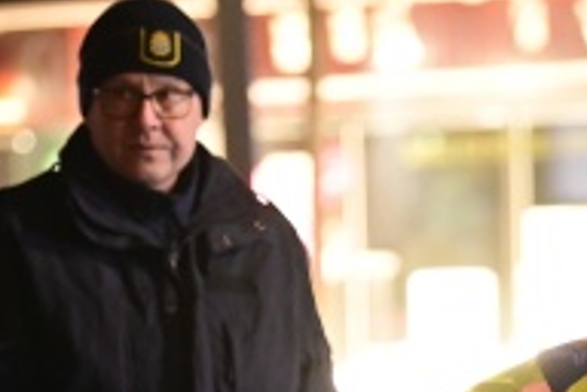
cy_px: 782
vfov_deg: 2.1
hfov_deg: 3.1
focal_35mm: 666
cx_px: 706
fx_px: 10859
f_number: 2.8
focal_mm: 160
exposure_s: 1/40
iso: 6400
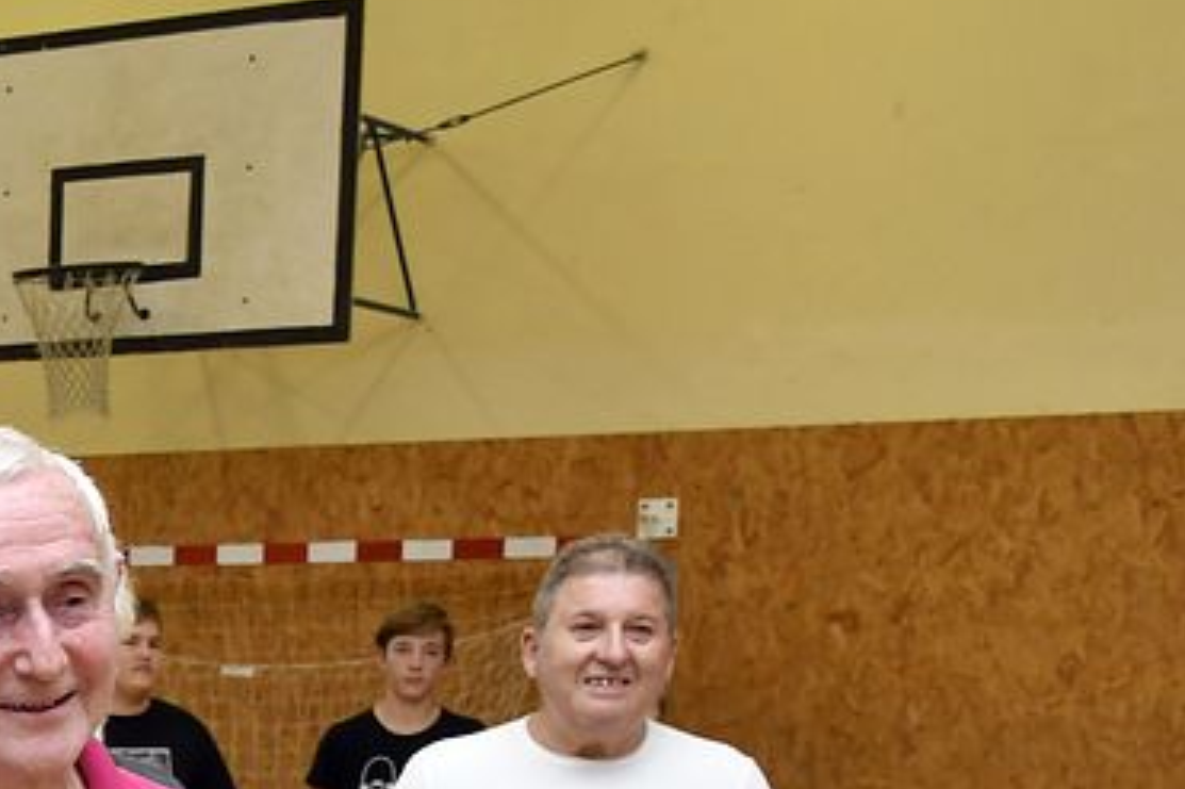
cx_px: -575
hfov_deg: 18.7
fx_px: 3191
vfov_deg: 13.2
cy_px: 1227
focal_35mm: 97
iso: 1000
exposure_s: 1/125
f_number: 6.3
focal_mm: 20
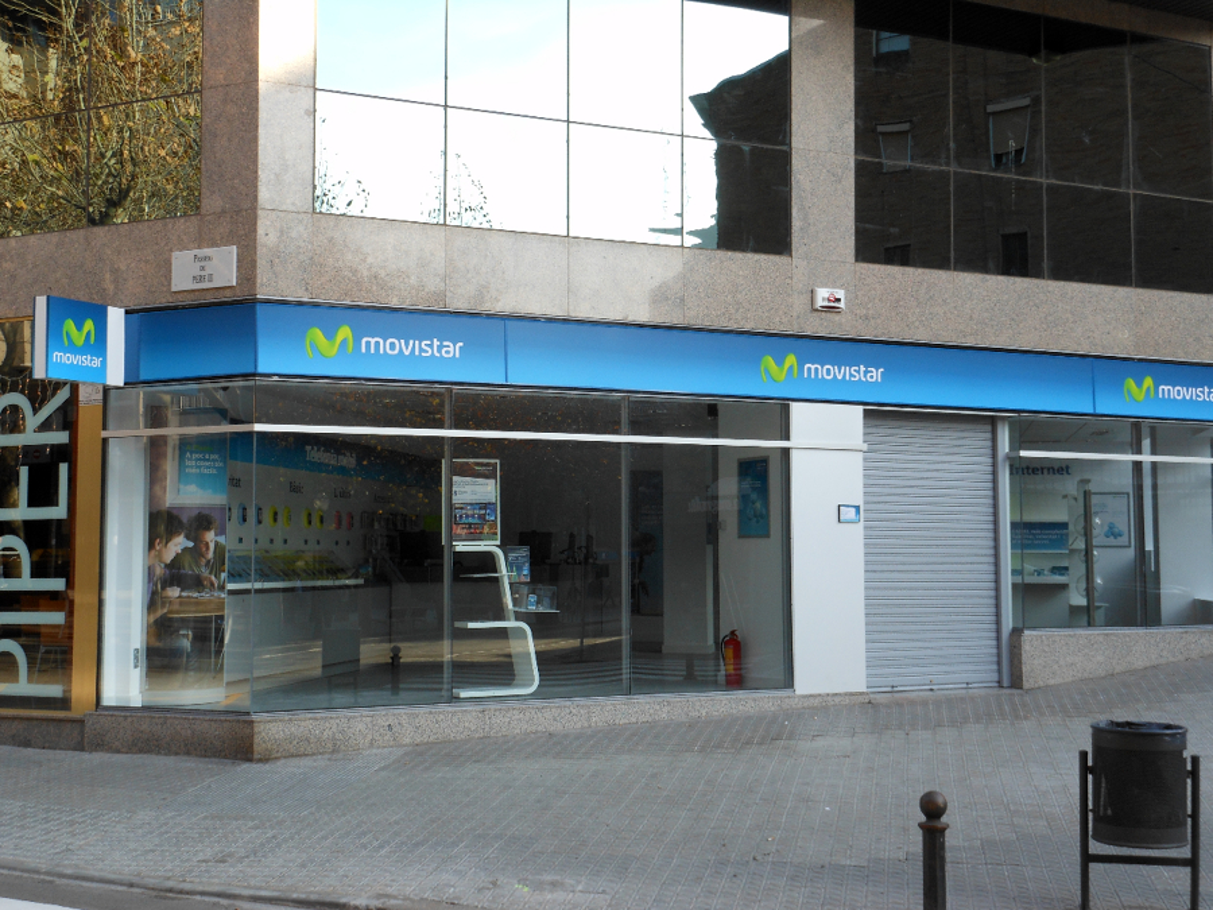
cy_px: 455
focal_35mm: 45
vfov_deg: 32.2
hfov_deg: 42.1
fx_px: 1577
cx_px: 606
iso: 80
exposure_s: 1/80
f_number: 4.6
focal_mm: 8.1
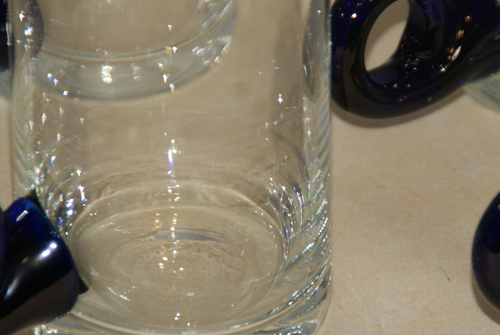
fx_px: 7732
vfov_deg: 2.5
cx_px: 344
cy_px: 204
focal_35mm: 556
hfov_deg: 3.7
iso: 400
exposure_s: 1/125
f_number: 6.3
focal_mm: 200
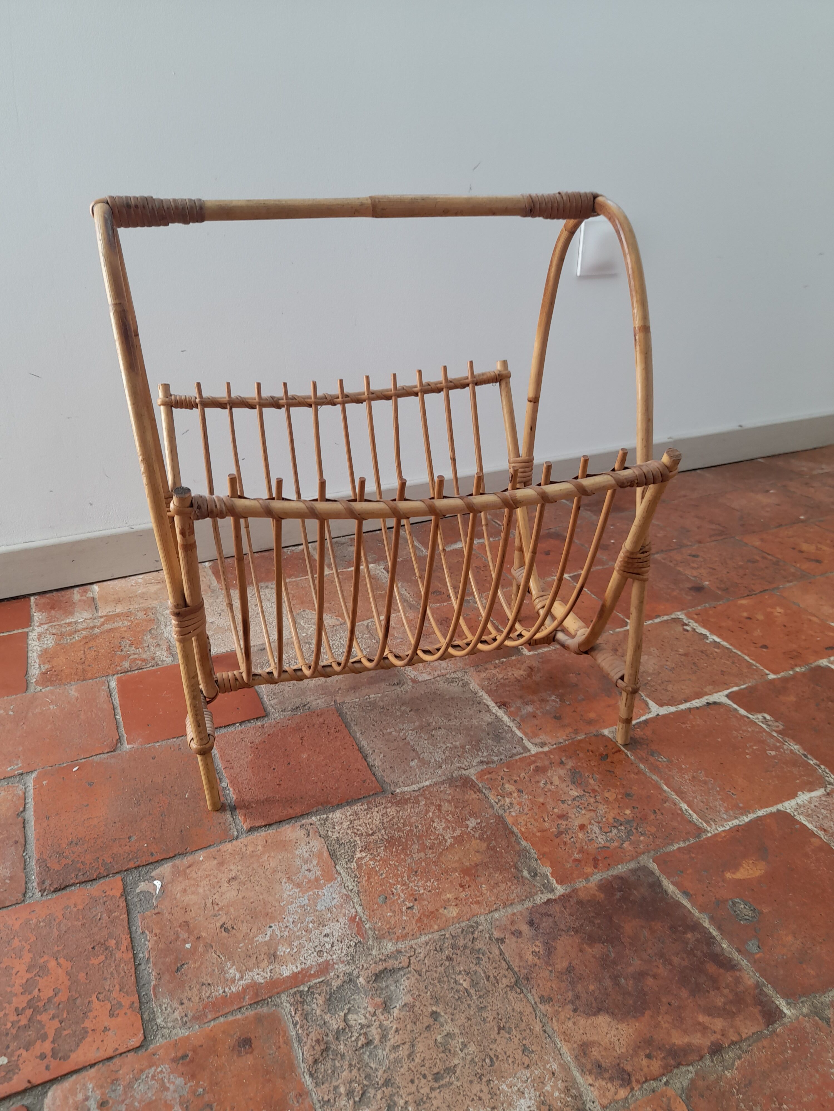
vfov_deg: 69.4
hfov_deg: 54.9
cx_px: 417
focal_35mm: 25
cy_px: 556
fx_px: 803
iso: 20
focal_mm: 4.6
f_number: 2
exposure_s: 1/50
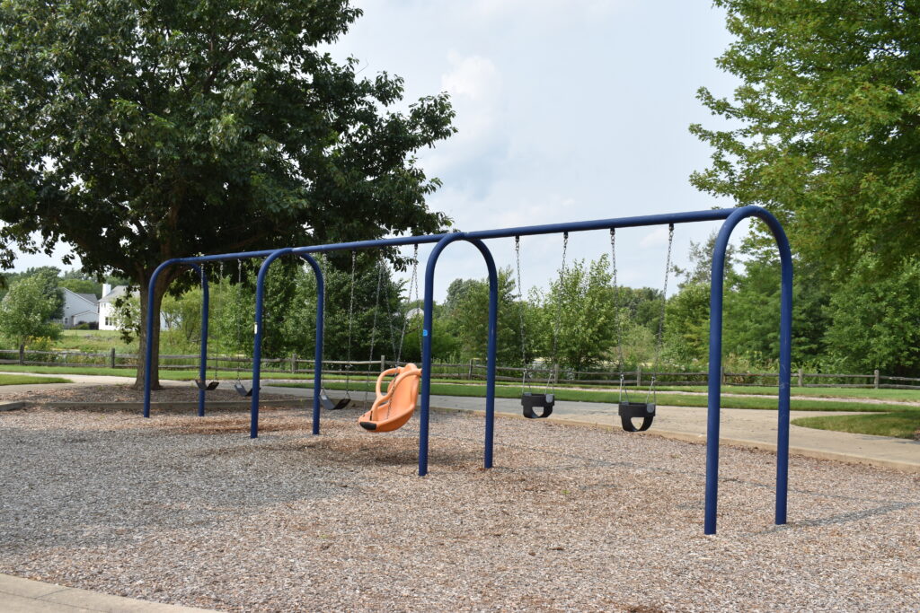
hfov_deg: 53.1
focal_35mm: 36
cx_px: 460
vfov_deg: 36.9
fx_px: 920
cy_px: 306
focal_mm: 24
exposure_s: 1/200
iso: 100
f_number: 8
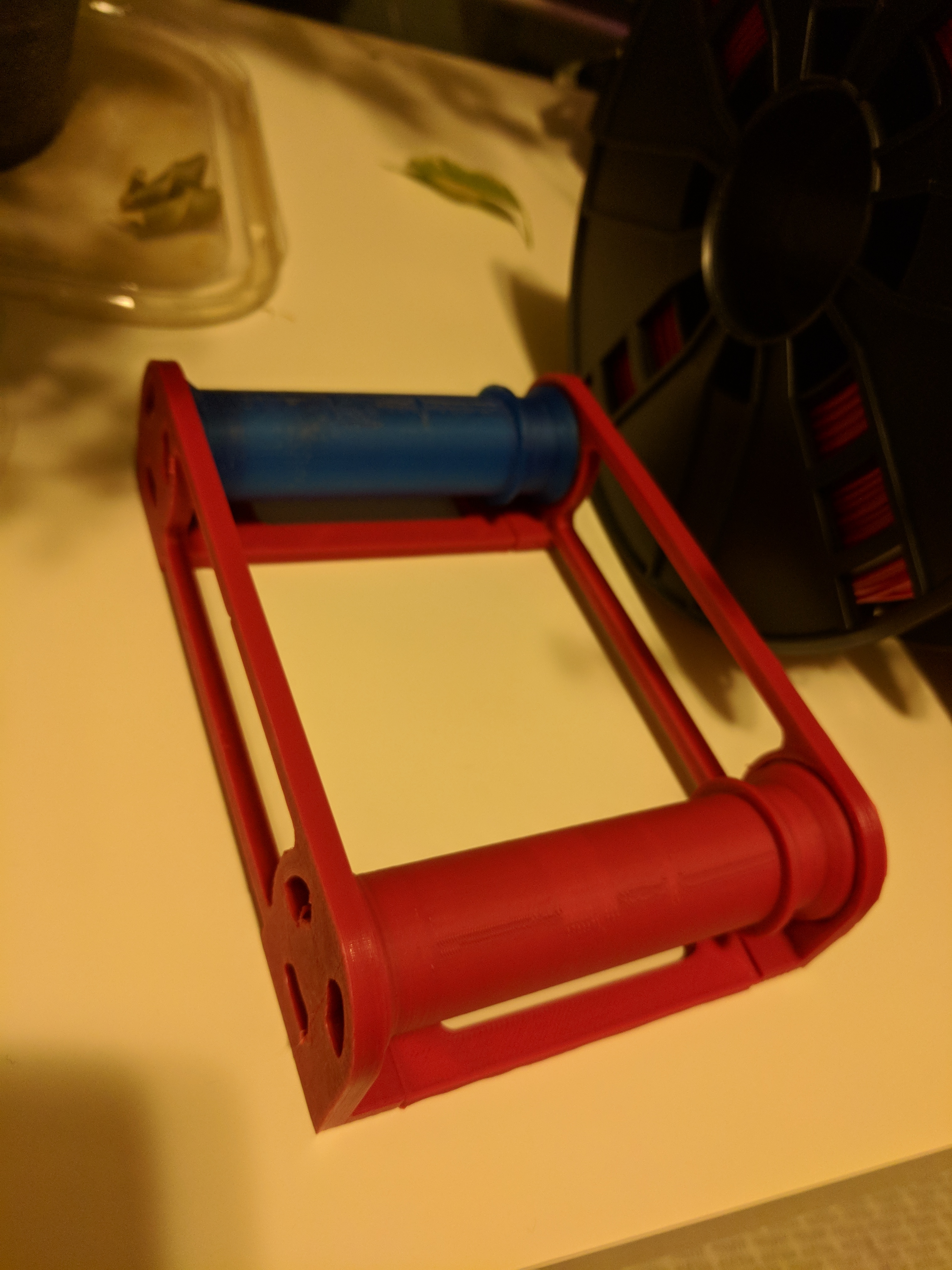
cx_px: 476
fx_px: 953
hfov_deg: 53.1
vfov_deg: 67.3
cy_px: 635
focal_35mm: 26
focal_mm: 4.67
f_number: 2
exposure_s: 1/40
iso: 557
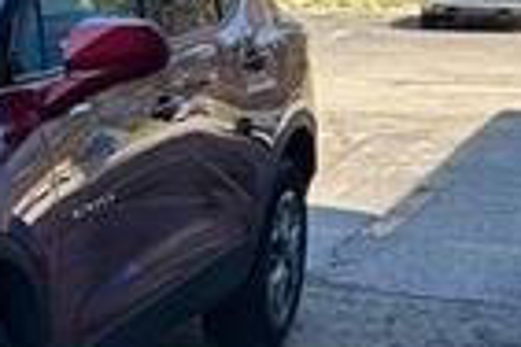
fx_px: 1404
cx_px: -299
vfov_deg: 14.0
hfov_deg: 18.3
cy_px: 273
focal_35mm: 97
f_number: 1.5
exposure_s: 1/687
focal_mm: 5.7
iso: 50
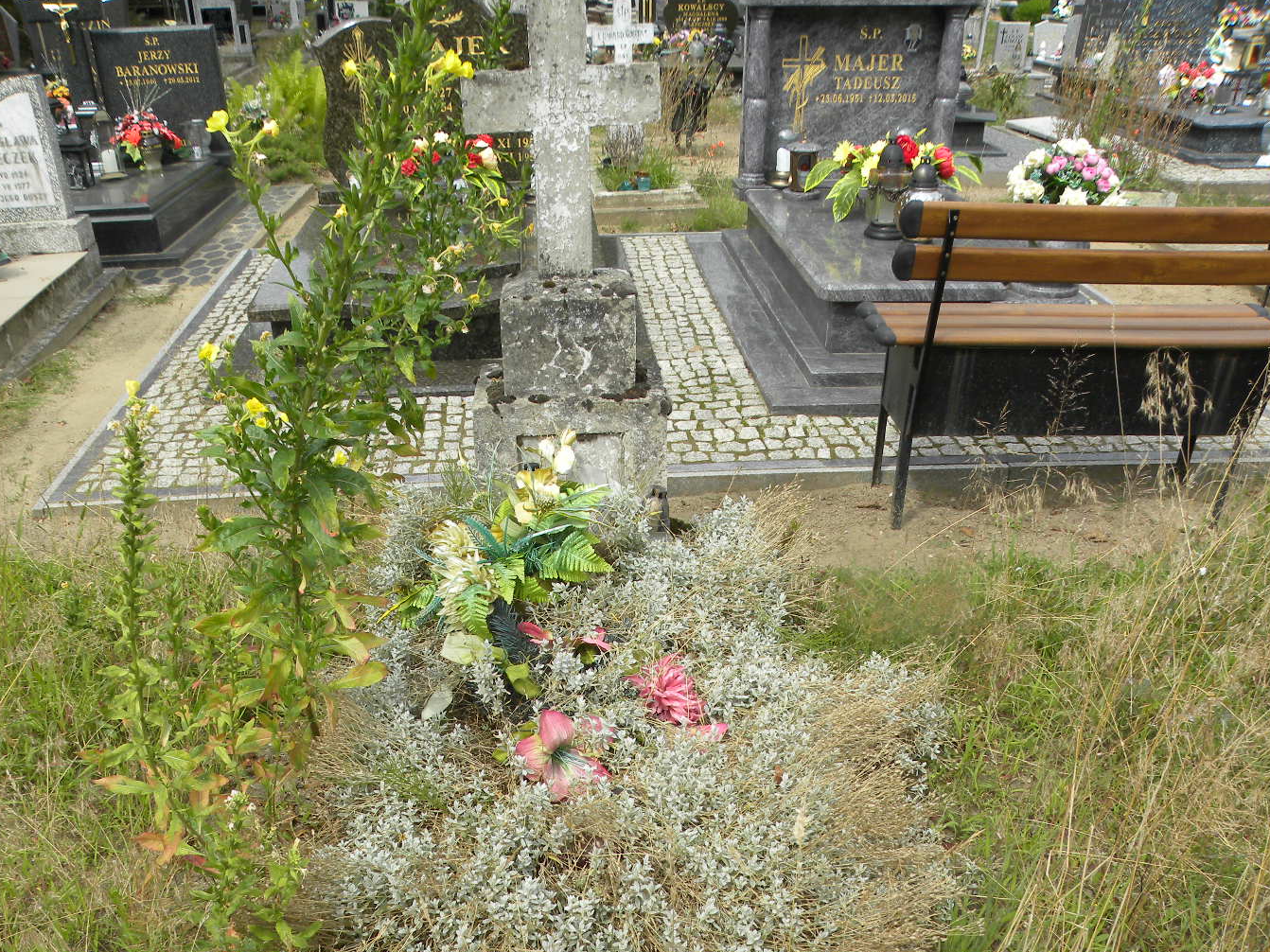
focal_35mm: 31
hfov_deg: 58.2
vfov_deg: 45.4
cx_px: 568
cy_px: 489
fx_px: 1137
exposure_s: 1/193
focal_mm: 4.6
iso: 64
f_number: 5
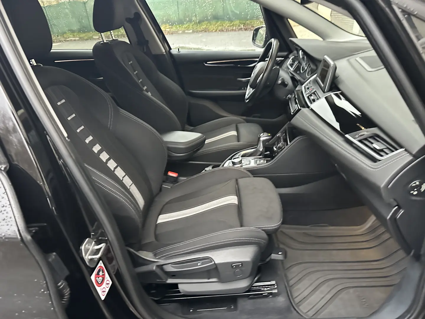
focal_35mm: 24
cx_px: 212
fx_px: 295
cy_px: 160
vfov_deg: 56.8
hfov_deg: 71.6
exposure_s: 1/48
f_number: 1.78
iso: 1000
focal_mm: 6.86
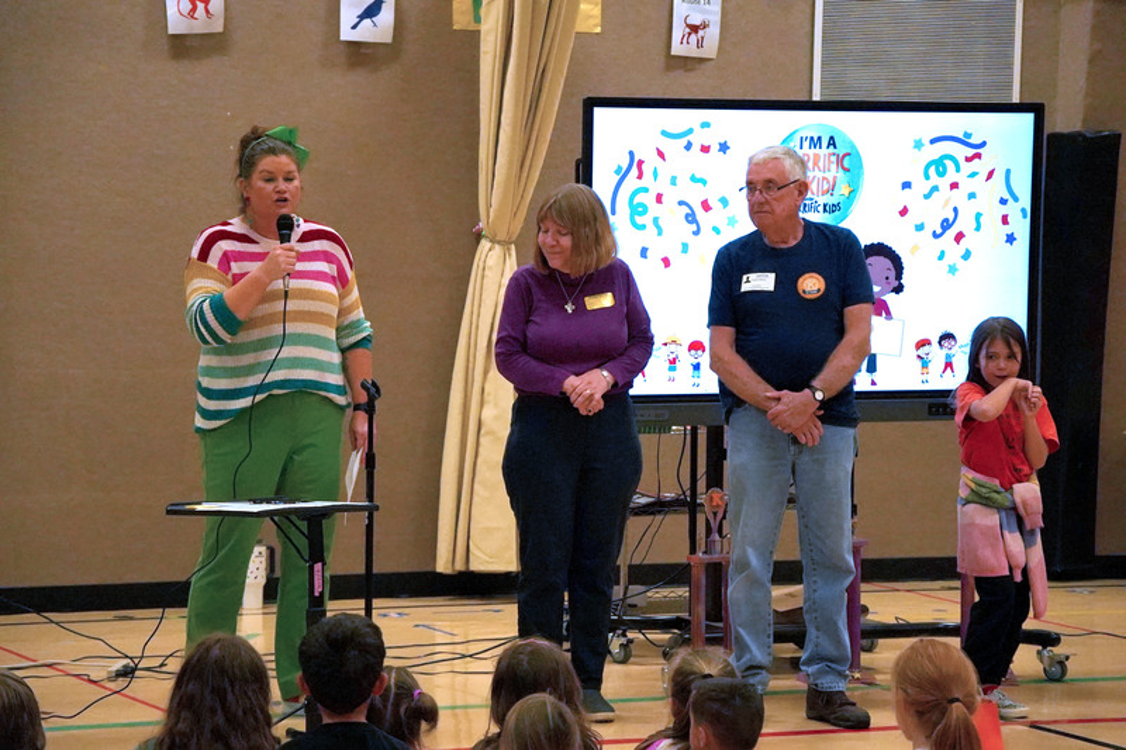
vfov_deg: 12.0
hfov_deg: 18.0
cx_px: 563
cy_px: 375
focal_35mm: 114
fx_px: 3565
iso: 10000
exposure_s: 1/1000
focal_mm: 76
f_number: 5
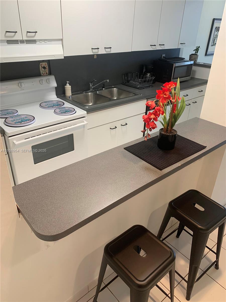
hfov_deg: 53.1
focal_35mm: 26
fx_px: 226
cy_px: 151
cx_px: 113
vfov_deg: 67.3
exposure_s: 1/60
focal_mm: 4.25
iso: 100
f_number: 1.8
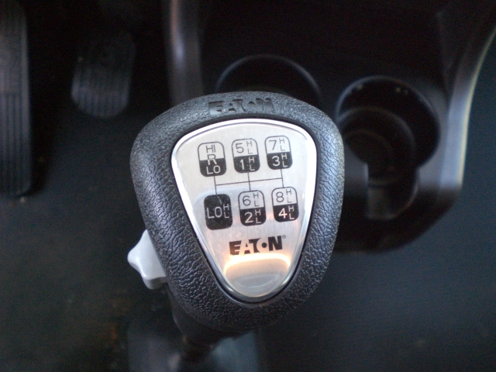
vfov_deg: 37.7
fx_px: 544
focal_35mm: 38
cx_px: 248
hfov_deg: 49.0
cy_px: 186
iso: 400
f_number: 3.1
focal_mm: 6.3
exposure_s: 1/100
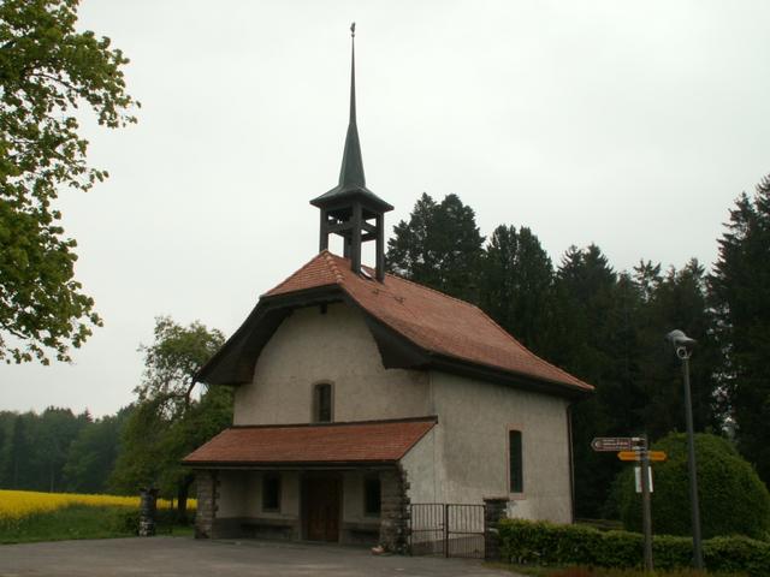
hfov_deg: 52.6
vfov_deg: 40.7
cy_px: 288
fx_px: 779
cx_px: 385
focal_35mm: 35
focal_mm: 5.86
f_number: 8
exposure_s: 1/60
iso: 50
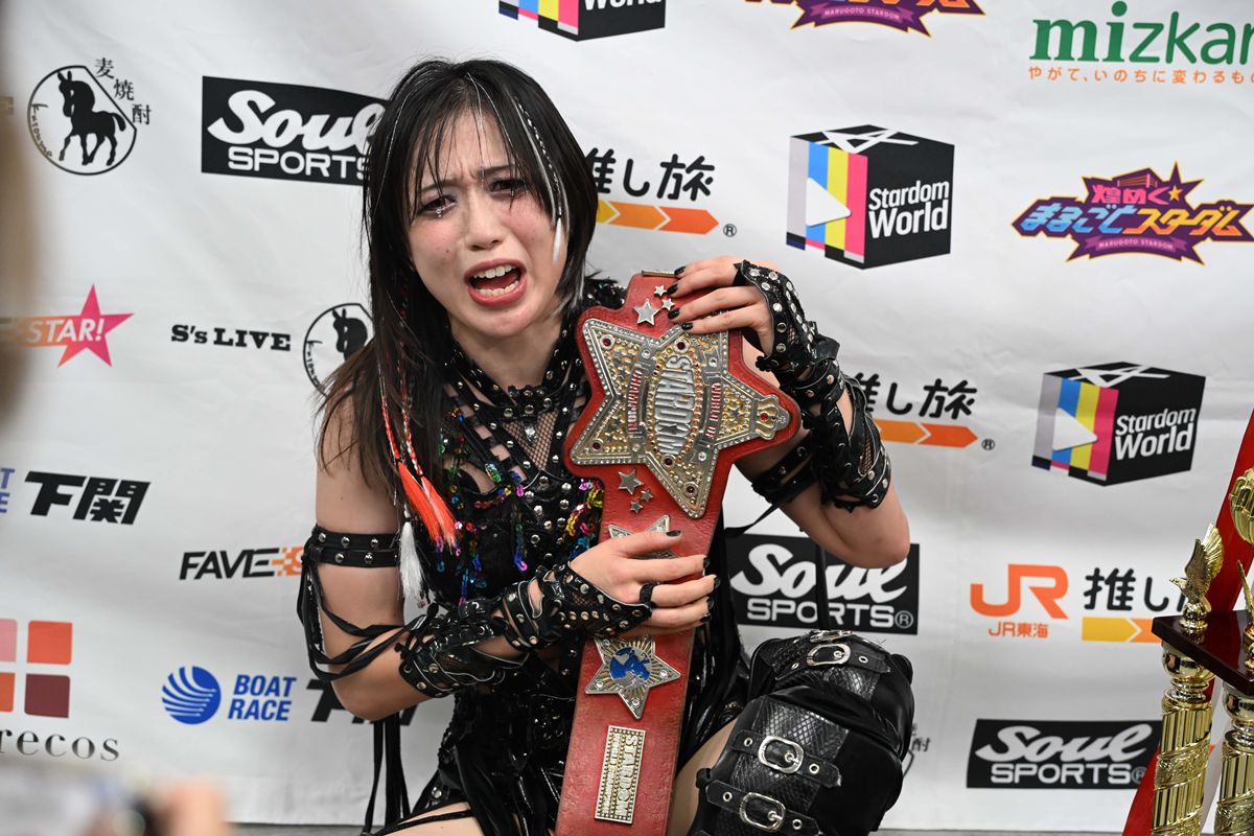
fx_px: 1811
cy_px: 418
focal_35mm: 52
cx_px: 627
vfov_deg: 26.0
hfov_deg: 38.2
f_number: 4
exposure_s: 1/500
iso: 3200
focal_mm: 52
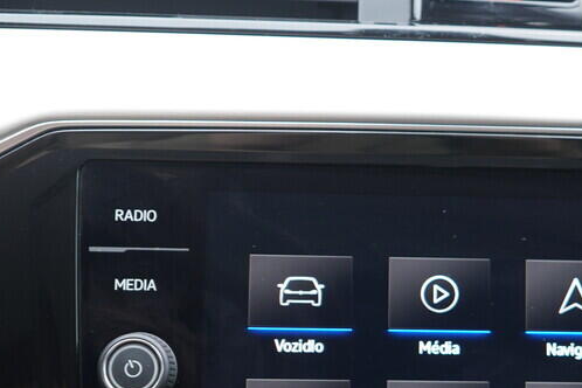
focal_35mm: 74
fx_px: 1196
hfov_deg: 26.7
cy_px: 315
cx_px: 486
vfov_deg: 18.2
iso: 320
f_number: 2.8
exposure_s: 1/40
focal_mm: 24
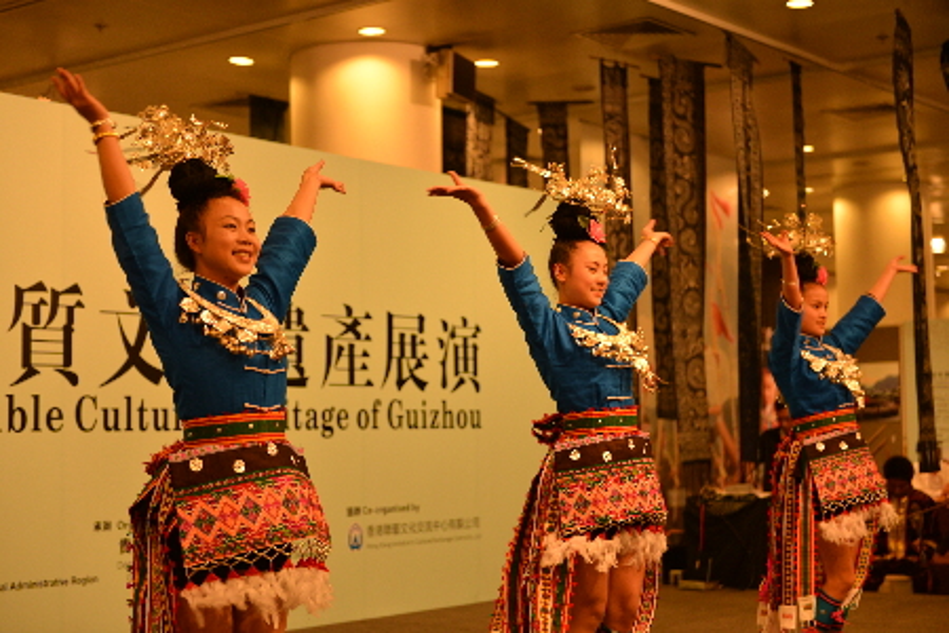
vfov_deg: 21.9
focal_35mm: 62
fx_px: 1634
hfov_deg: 32.4
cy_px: 316
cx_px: 474
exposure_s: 1/125
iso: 500
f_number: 2.8
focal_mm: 62
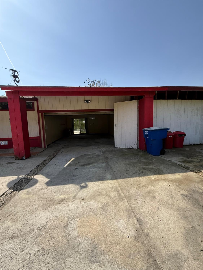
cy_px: 135
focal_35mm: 14
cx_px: 102
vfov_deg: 102.1
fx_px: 109
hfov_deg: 85.7
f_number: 2.2
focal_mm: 2.22
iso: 64
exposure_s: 1/1698
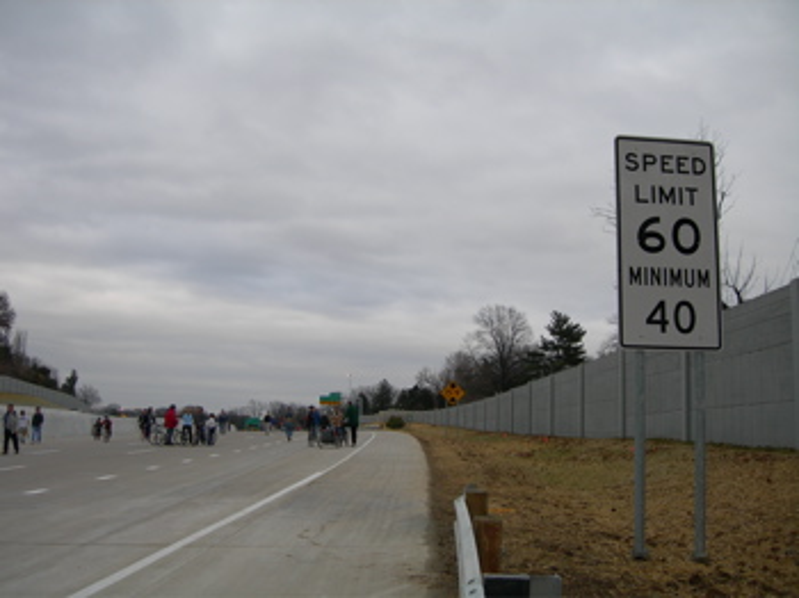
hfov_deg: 49.0
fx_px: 877
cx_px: 400
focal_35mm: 38
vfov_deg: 37.7
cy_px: 299
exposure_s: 1/167
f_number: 2.8
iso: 50
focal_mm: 7.8
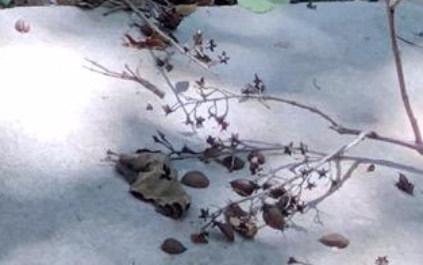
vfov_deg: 5.7
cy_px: -752
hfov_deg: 9.7
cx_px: -407
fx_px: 2318
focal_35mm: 201
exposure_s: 1/122
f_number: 1.8
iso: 32
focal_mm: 3
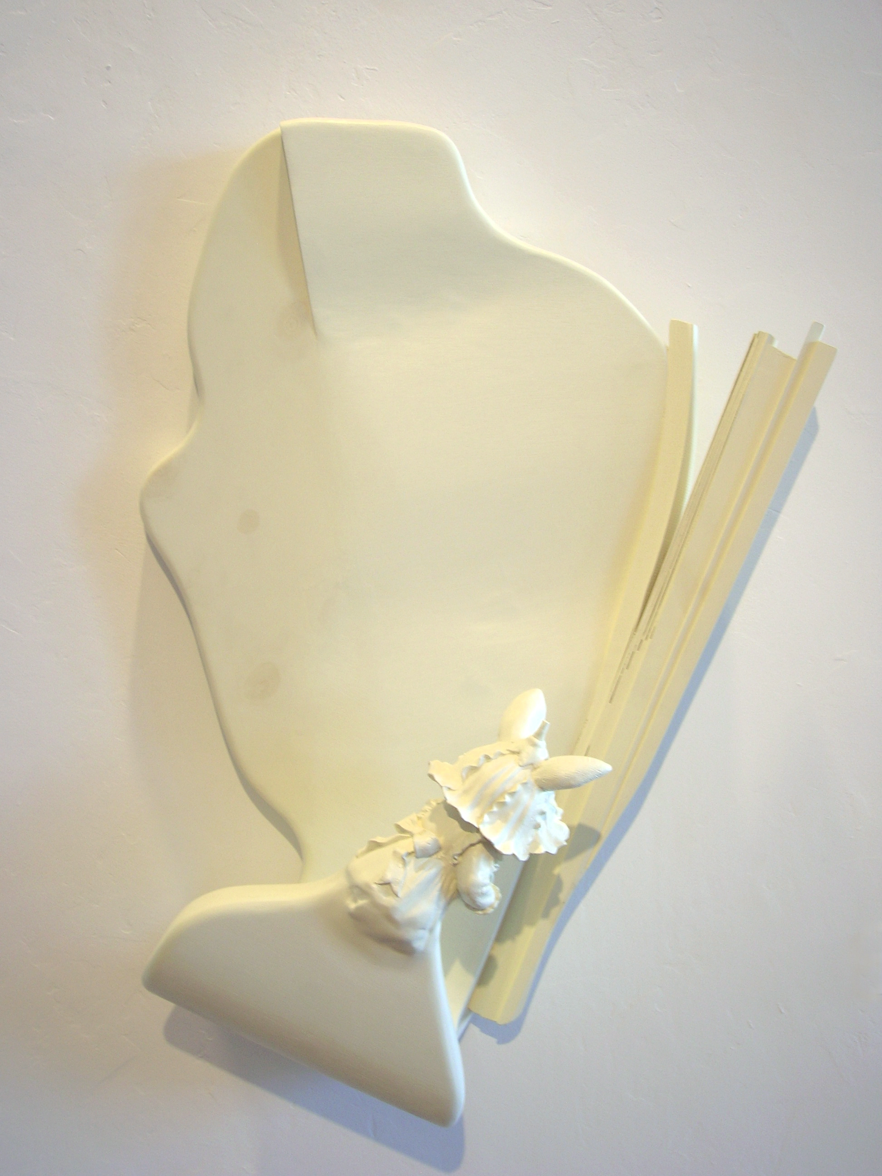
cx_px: 441
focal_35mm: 42
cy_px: 588
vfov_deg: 44.8
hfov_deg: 34.3
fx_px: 1427
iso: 50
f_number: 3.1
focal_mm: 7
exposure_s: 1/28.5
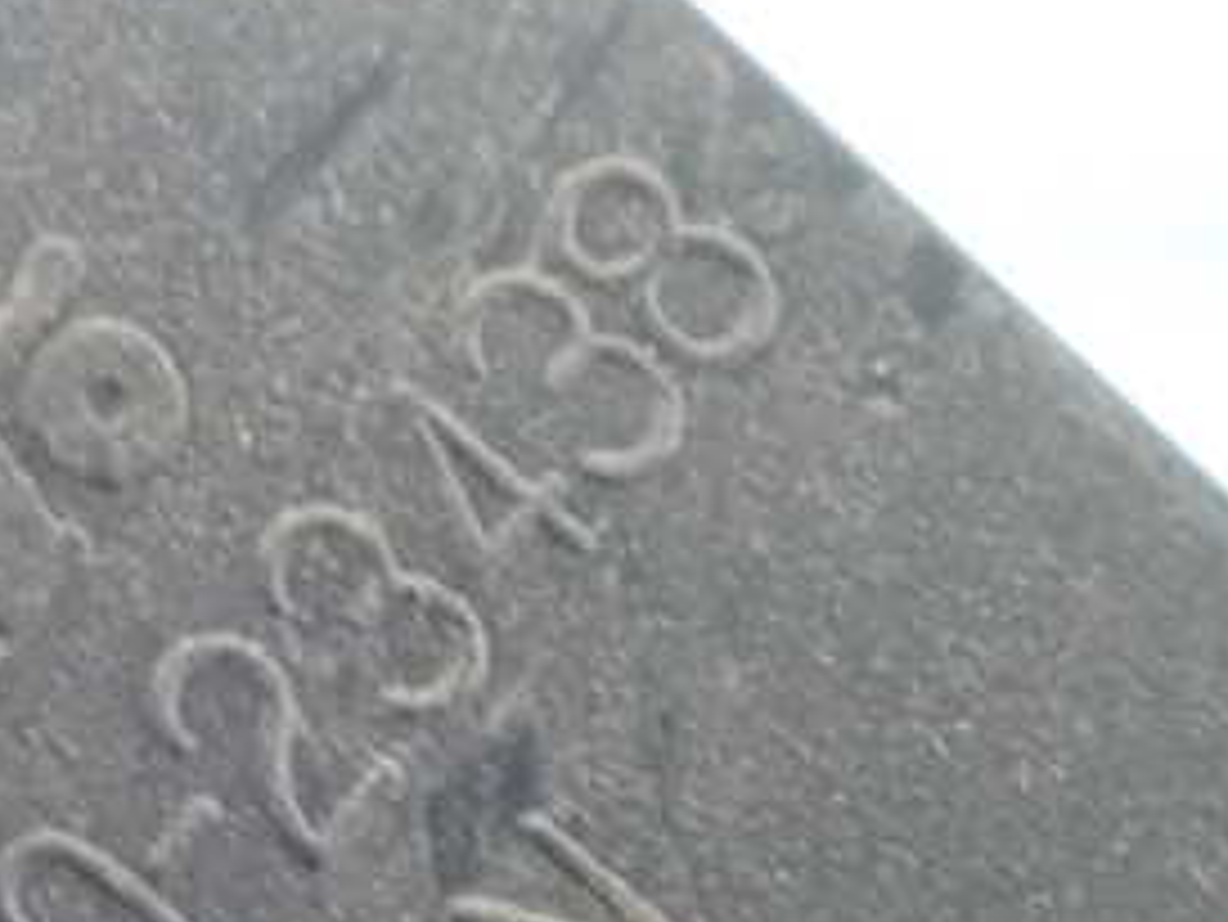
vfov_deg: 8.2
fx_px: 6388
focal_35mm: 180
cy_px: 805
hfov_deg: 10.9
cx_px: 175
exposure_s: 1/20
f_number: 4.3
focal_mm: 14.62
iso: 1600
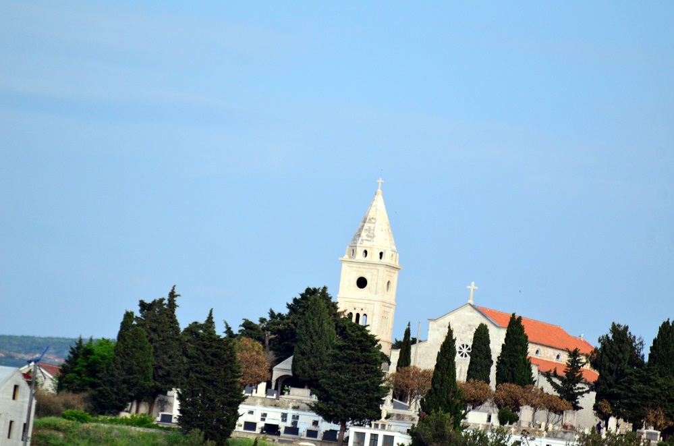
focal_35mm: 450
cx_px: 337
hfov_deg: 4.6
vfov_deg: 3.0
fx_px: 8405
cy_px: 223
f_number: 5.6
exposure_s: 1/2500
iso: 800
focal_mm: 300
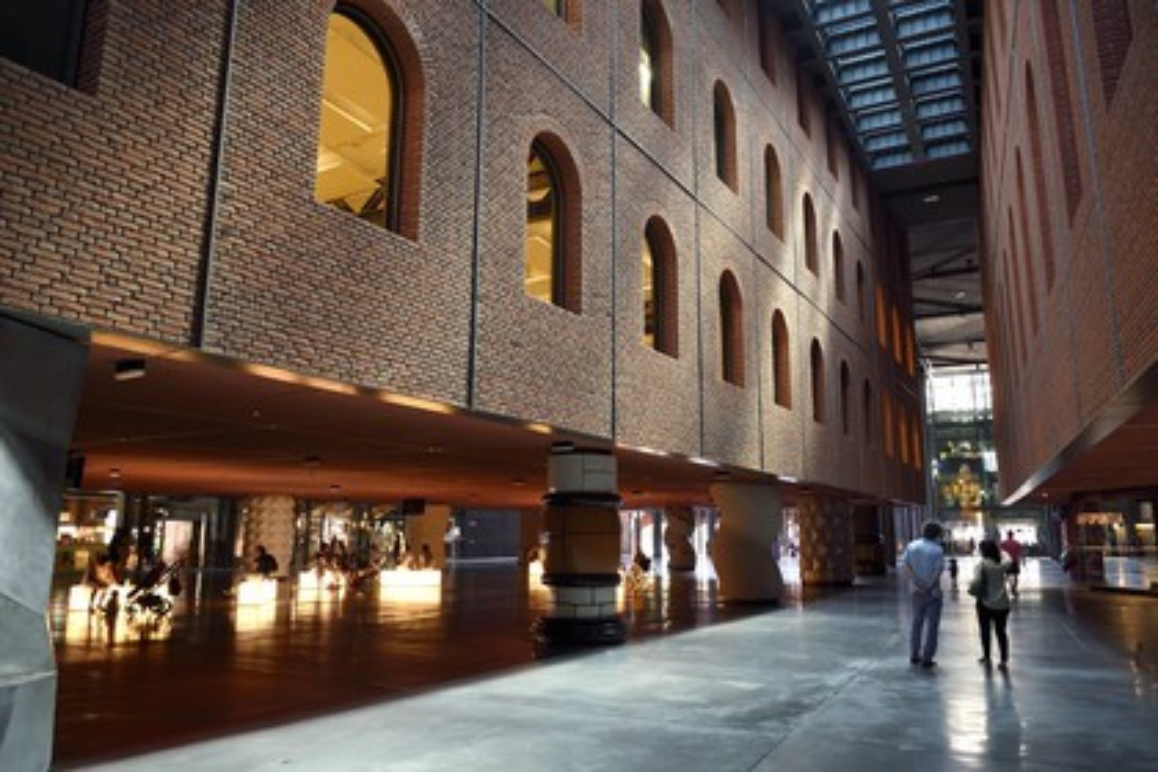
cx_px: 579
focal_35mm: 24
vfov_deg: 53.1
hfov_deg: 73.7
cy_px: 386
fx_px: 772
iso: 800
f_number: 7.1
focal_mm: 24
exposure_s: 1/25
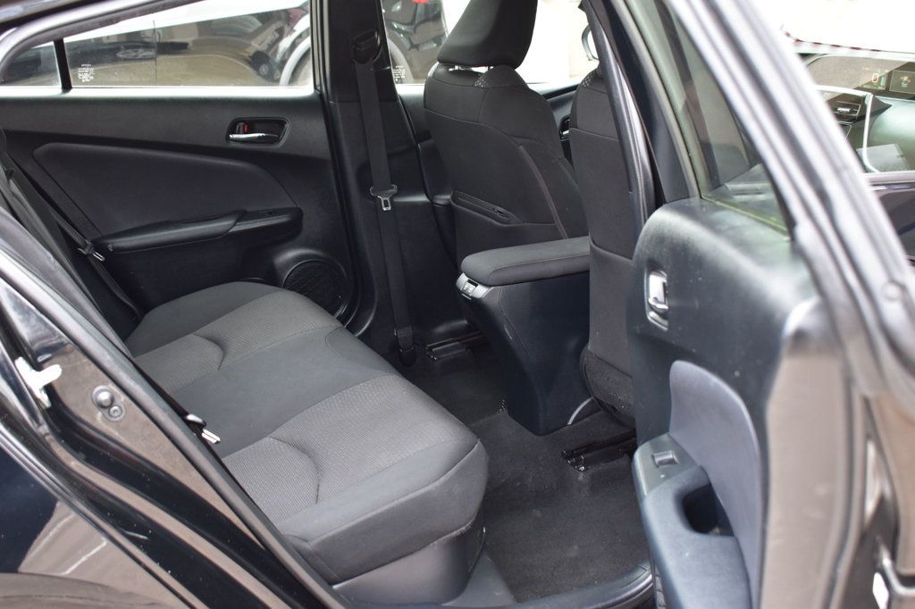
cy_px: 304
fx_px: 1143
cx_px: 458
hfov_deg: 43.6
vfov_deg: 29.8
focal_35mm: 45
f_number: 6.3
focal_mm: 30
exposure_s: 1/15
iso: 720
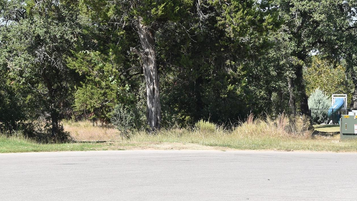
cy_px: 77
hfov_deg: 14.9
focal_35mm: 144
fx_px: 1363
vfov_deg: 8.4
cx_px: 122
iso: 200
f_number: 8
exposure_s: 1/400
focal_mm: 56
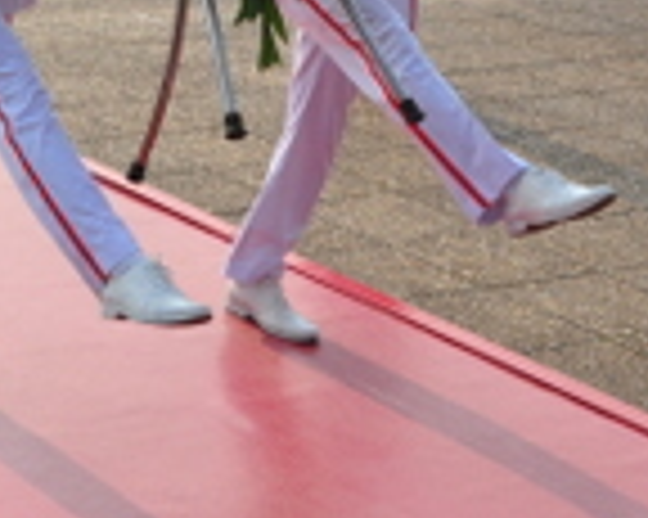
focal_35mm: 117
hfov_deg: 15.6
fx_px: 2242
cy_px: -104
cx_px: -220
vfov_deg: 12.8
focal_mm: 24
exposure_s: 1/125
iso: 250
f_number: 14
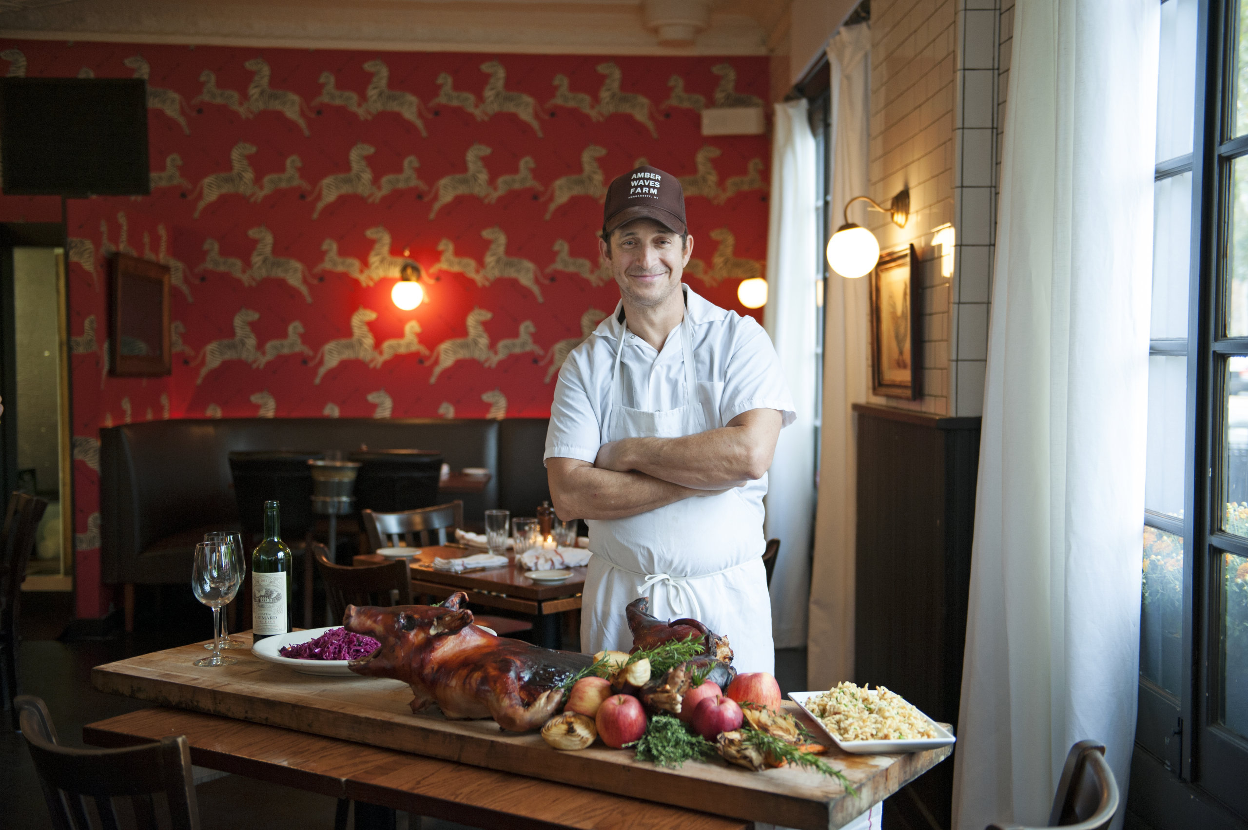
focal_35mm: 40
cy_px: 415
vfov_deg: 33.4
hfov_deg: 48.5
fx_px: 1386
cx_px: 624
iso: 1000
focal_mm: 40
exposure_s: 1/100
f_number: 2.8
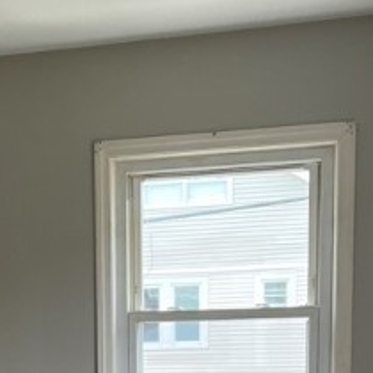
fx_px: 1024
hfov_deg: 20.2
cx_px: 39
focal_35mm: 84
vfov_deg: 19.4
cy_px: 451
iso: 100
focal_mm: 5.1
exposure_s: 1/122
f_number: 1.6
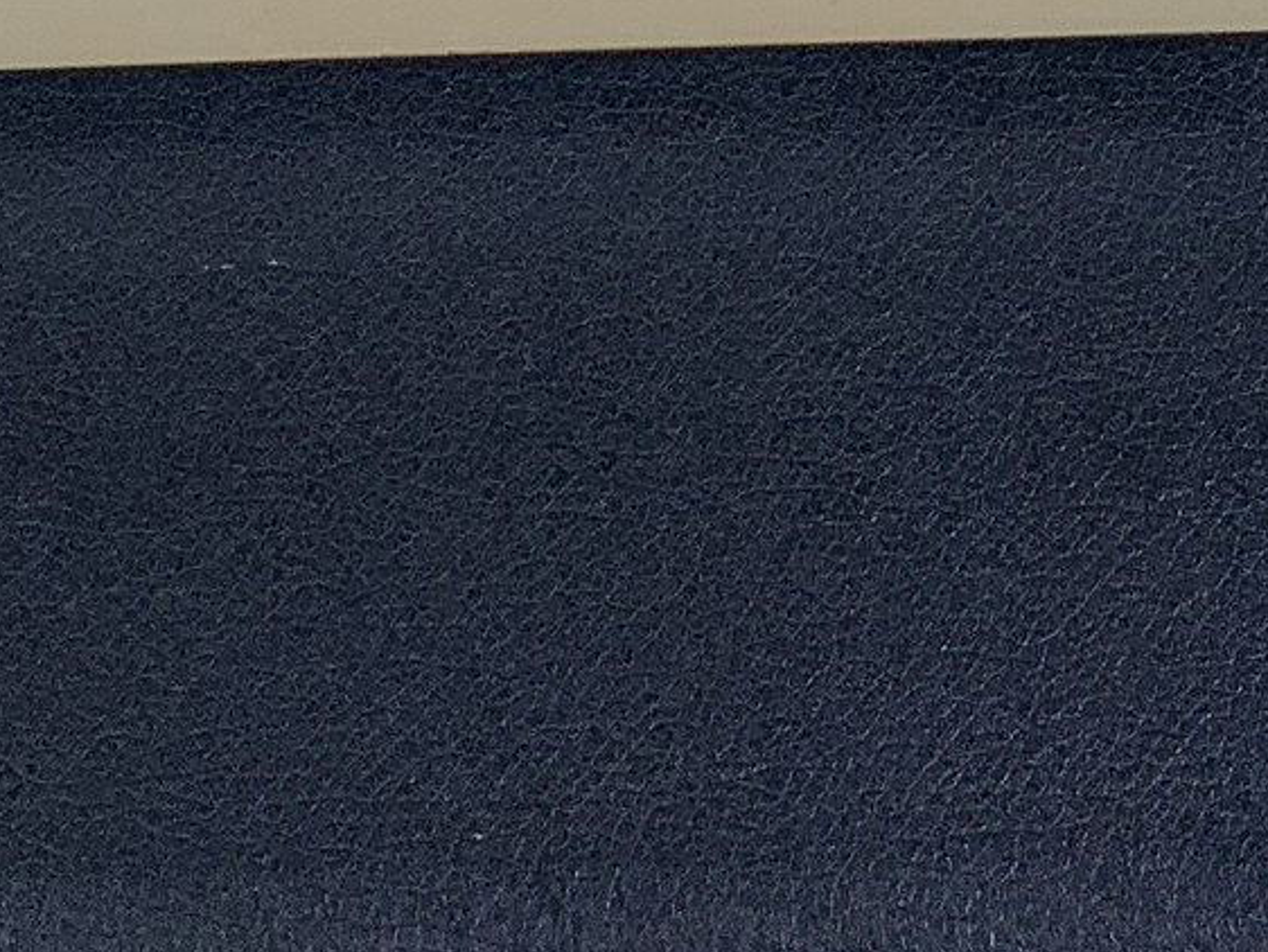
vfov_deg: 10.7
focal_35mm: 132
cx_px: 639
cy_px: -665
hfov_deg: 14.9
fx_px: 4837
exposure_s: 1/312
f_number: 1.8
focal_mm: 3
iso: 25
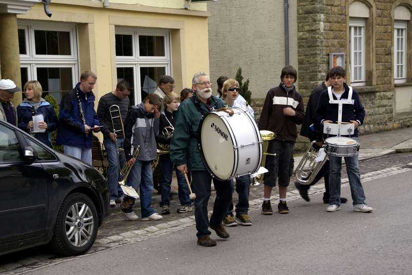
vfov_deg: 16.6
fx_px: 945
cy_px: 138
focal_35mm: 82
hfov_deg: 24.6
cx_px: 206
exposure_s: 1/100
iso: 100
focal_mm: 55
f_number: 7.1
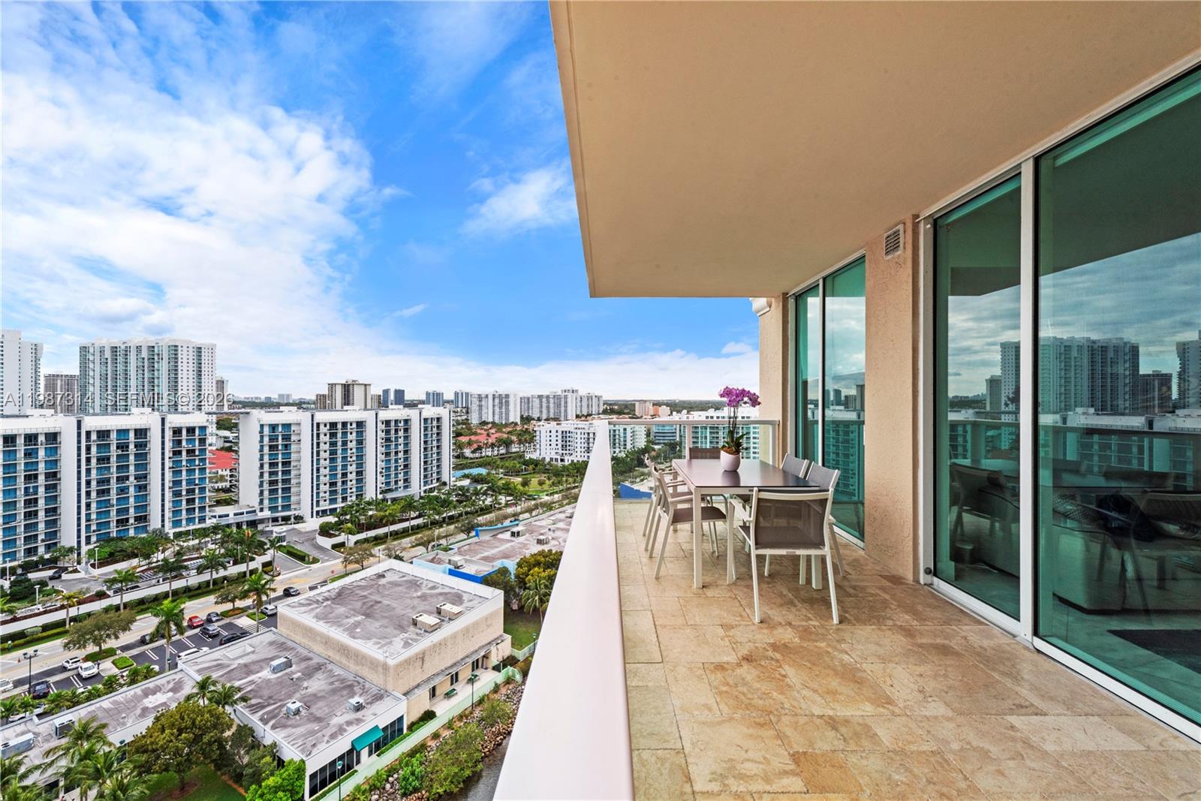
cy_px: 400
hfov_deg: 104.2
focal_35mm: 14
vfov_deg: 81.2
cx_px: 600
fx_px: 467
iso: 320
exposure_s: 1/100
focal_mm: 14
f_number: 16
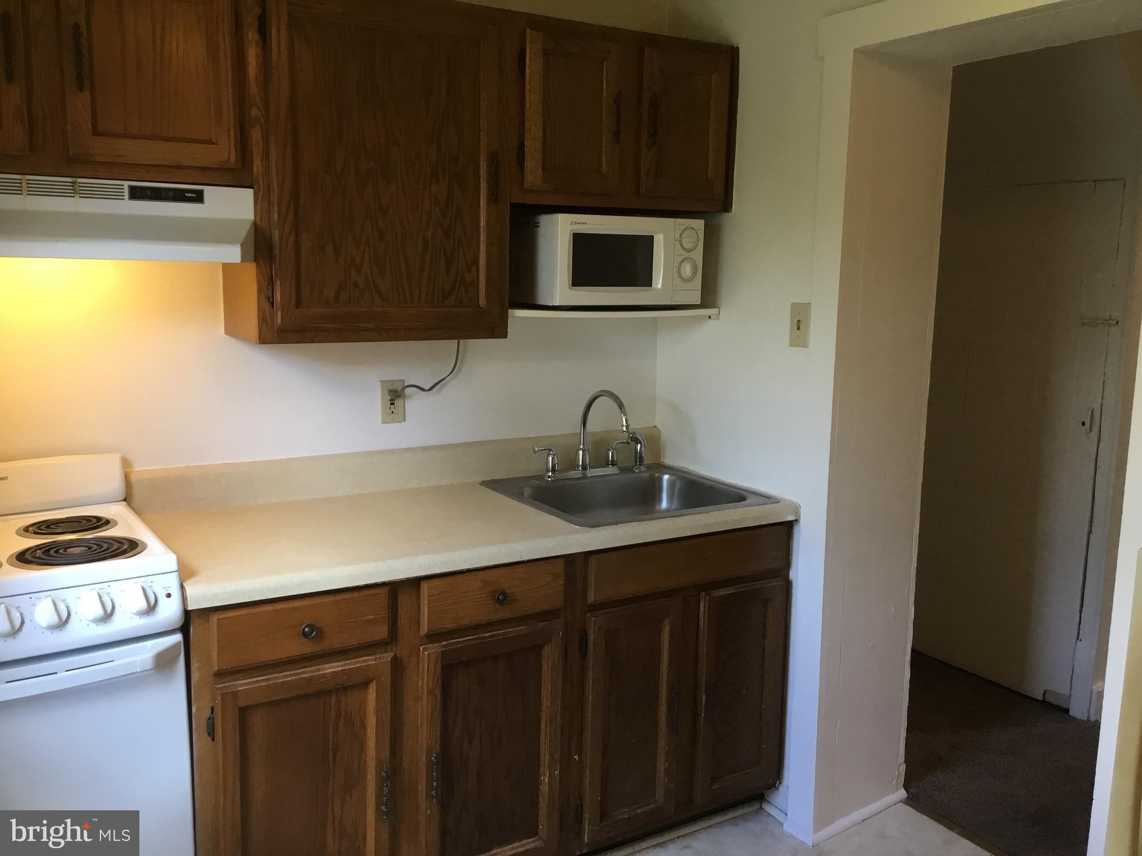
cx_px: 571
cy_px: 428
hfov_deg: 58.4
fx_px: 1023
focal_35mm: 31
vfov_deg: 45.4
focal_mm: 3.3
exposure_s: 1/30
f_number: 2.4
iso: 50
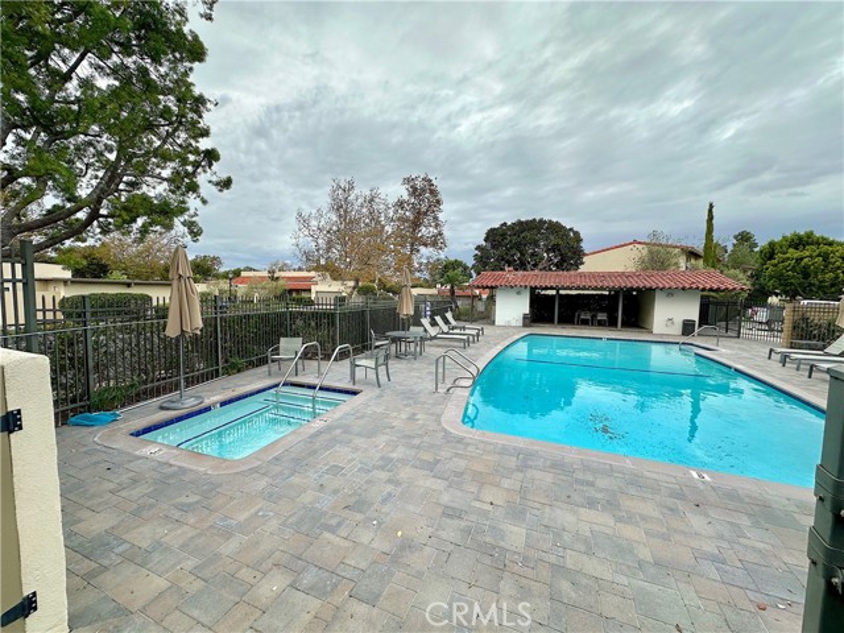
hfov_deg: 102.1
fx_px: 341
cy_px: 316
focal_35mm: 14
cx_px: 422
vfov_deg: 85.7
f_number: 2.2
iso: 40
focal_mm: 2.22
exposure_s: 1/875
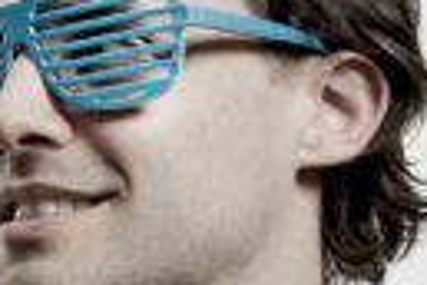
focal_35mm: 301
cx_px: 79
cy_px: 751
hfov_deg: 6.8
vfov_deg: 4.4
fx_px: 3570
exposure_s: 1/250
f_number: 4.5
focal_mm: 38
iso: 160
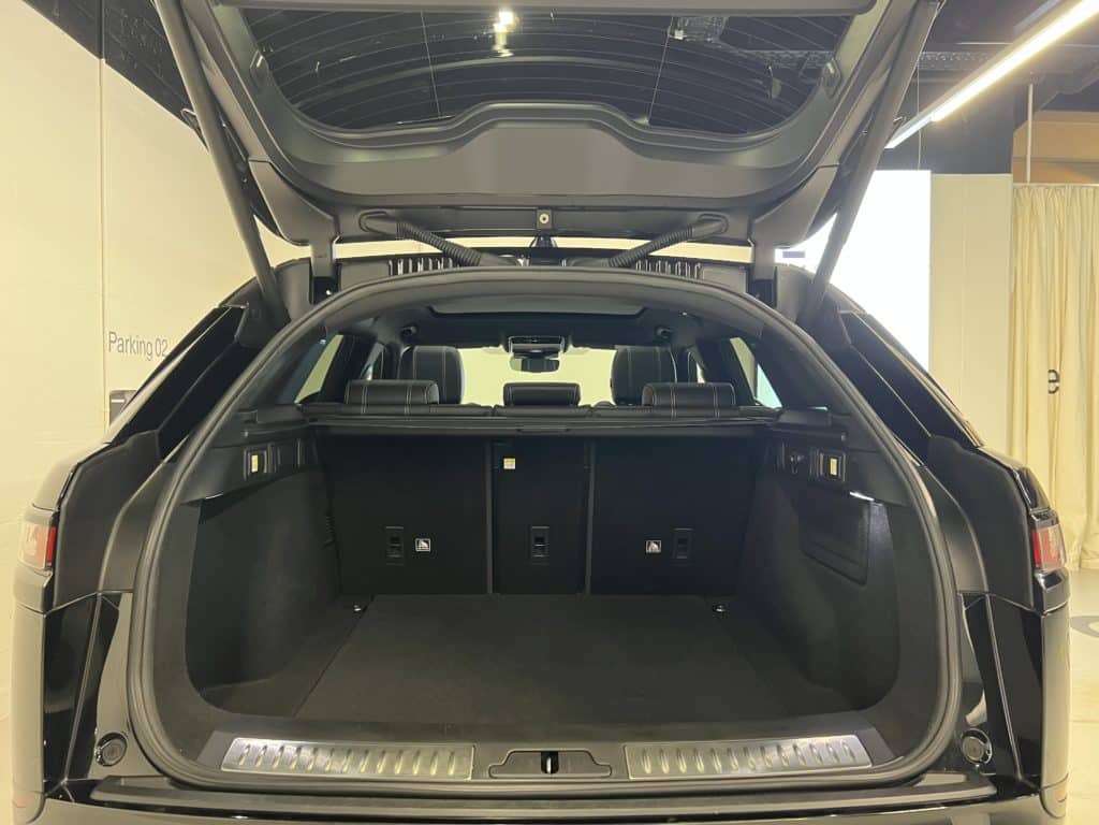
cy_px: 412
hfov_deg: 67.3
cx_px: 550
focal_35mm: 26
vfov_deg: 53.1
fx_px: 825
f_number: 1.5
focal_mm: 5.7
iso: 400
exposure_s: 1/50
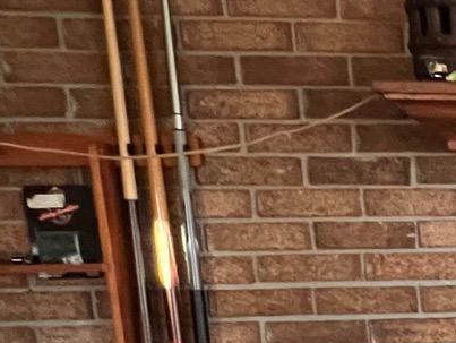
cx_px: 807
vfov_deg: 20.6
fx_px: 870
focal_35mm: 66
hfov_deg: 20.9
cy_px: 426
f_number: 1.8
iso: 1000
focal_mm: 1.57
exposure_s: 1/41
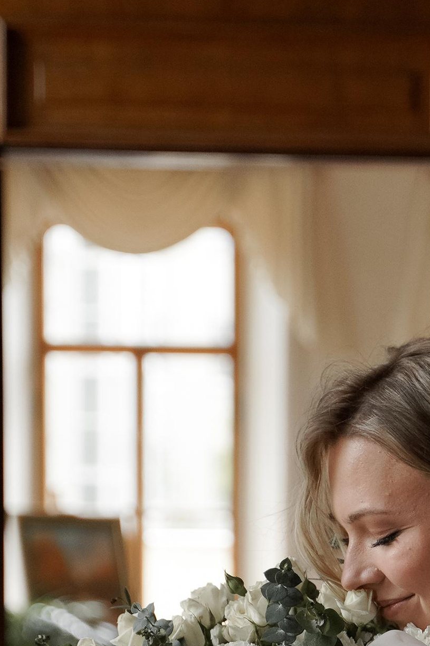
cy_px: 830
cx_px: 426
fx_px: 2813
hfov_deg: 8.7
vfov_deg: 12.7
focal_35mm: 157
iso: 800
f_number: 2.8
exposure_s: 1/500
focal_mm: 50
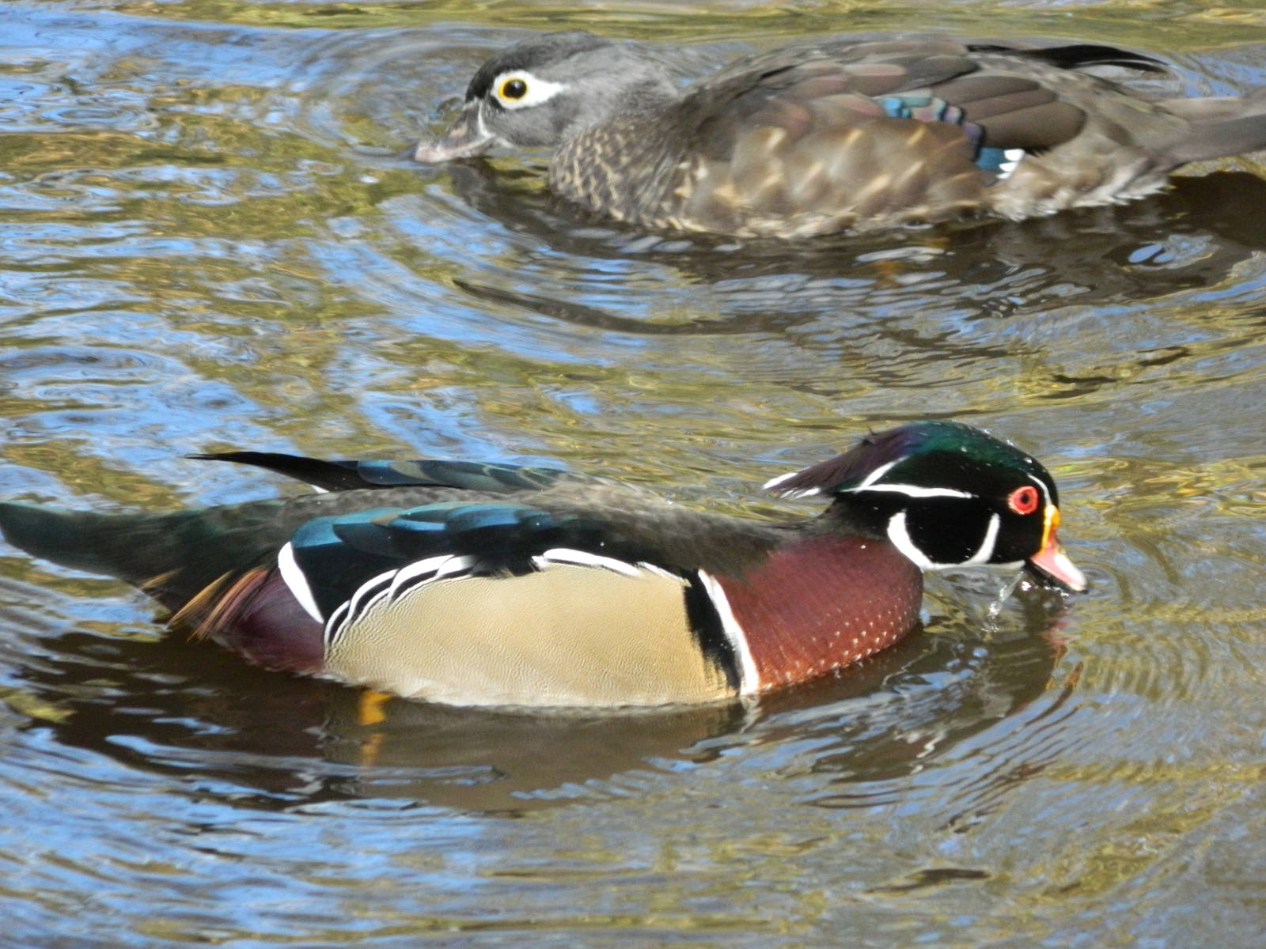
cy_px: 474
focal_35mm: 332
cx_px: 633
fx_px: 12142
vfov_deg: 4.5
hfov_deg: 6.0
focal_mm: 59.7
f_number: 5.6
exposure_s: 1/125
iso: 400
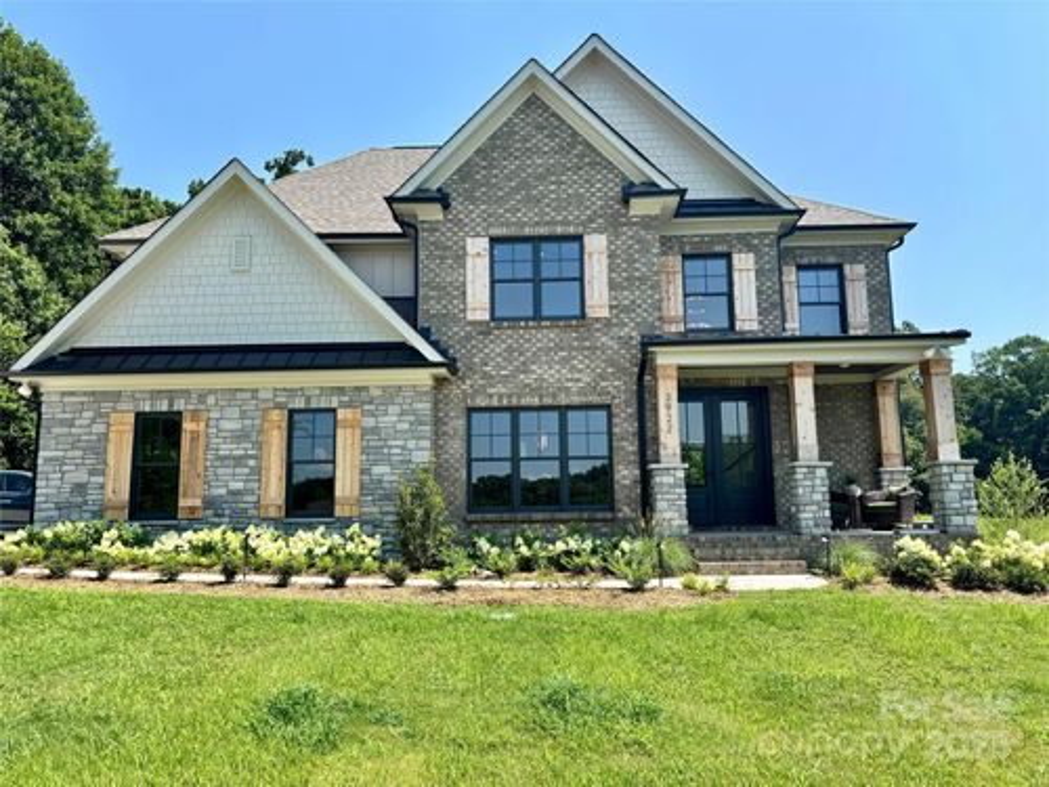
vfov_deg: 53.1
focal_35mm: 26
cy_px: 394
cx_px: 524
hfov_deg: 67.3
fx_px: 788
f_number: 1.6
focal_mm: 5.96
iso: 50
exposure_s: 1/1721
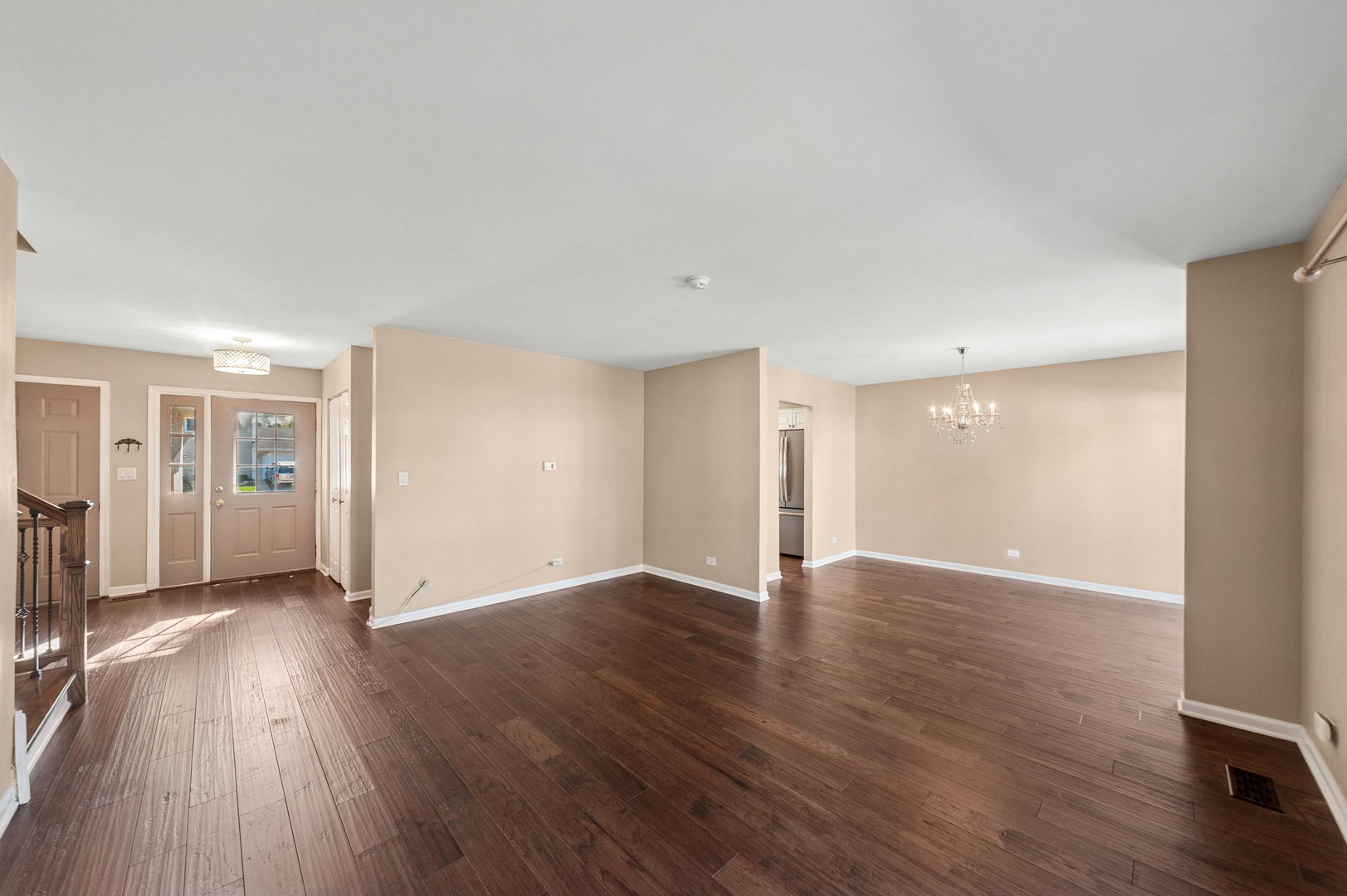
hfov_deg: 112.7
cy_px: 448
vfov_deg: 89.9
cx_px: 674
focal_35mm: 12
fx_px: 449
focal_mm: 12
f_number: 8
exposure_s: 1/30
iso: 400
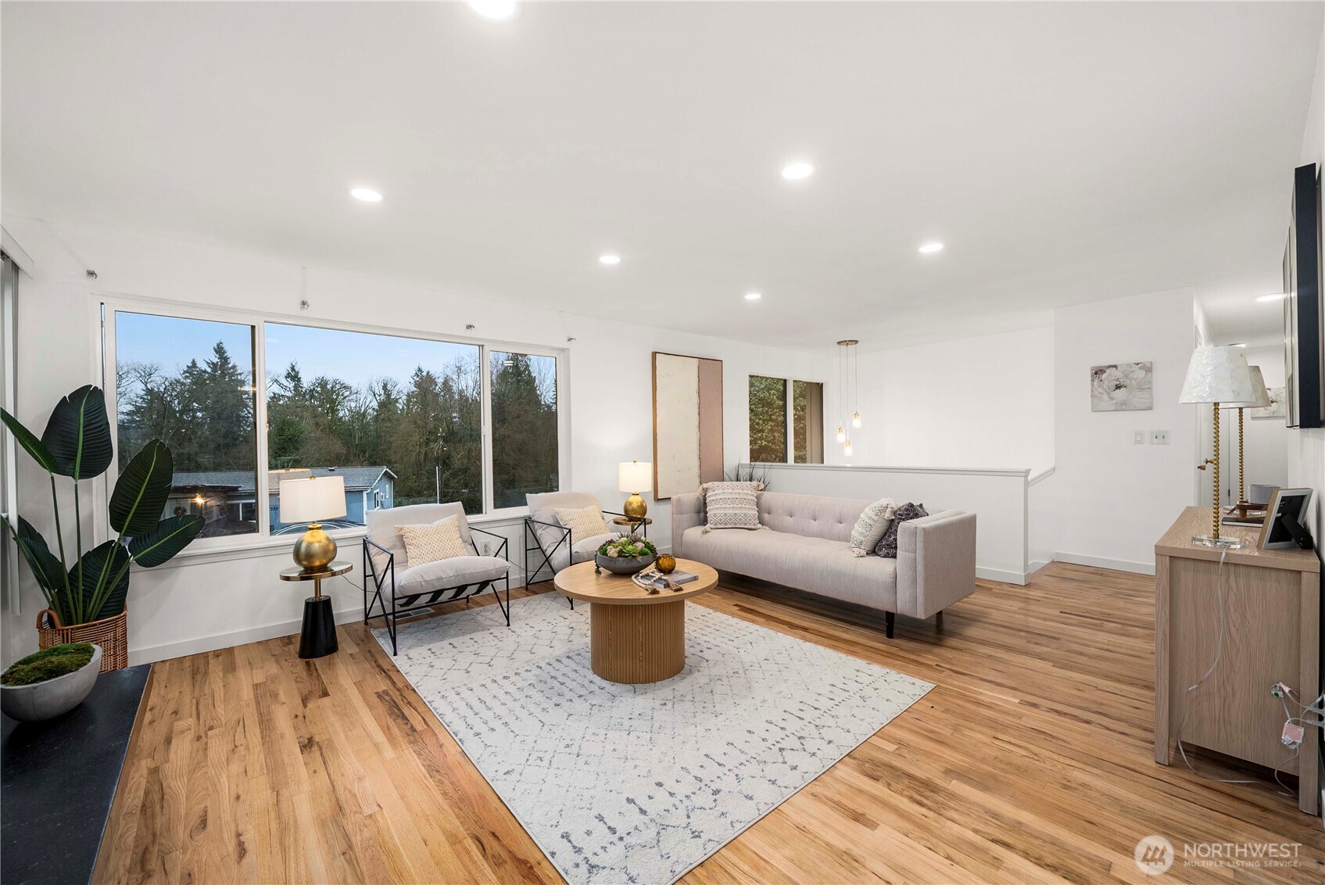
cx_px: 662
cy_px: 442
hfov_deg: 108.3
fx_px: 479
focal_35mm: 13
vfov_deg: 85.5
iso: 80
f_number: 7.1
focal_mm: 13
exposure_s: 1/60
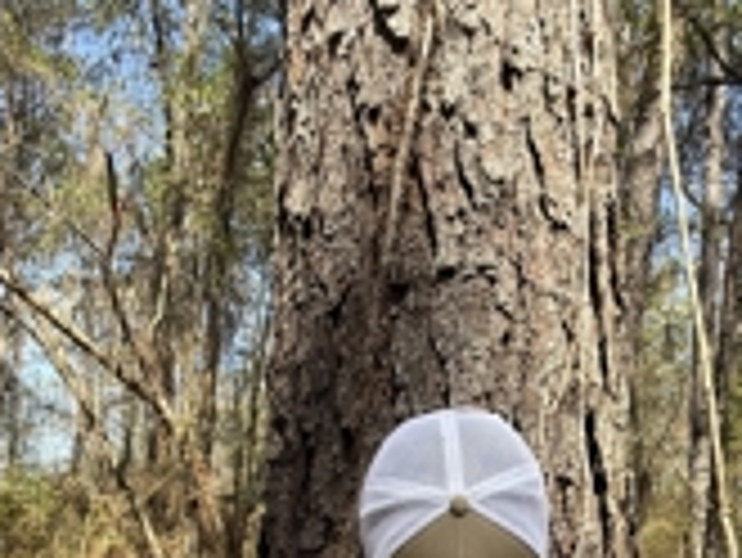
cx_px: 292
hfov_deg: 53.5
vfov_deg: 37.7
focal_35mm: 34
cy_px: 549
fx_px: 729
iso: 50
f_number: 2.2
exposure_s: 1/408
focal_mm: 2.22
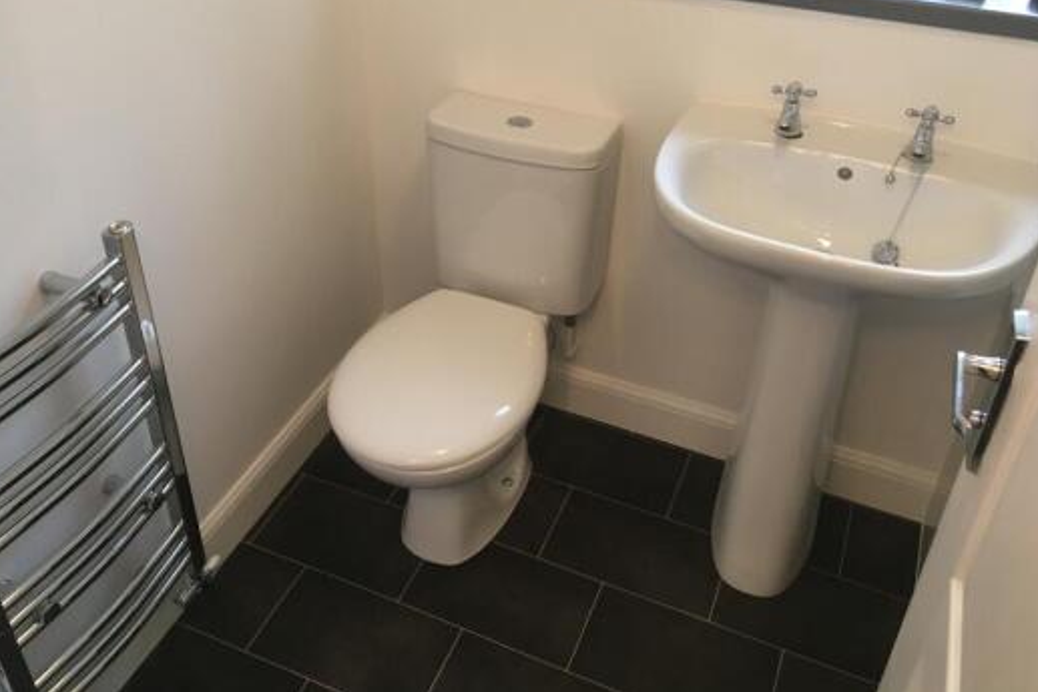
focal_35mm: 34
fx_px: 981
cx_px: 471
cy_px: 258
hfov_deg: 55.7
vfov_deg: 38.6
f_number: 2.2
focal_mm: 4.15
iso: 100
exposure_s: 1/33
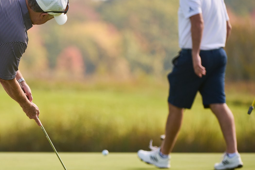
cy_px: 75
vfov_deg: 2.8
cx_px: 59
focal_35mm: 484
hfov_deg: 4.3
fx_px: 3428
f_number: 4
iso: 200
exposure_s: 1/1000
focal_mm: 250
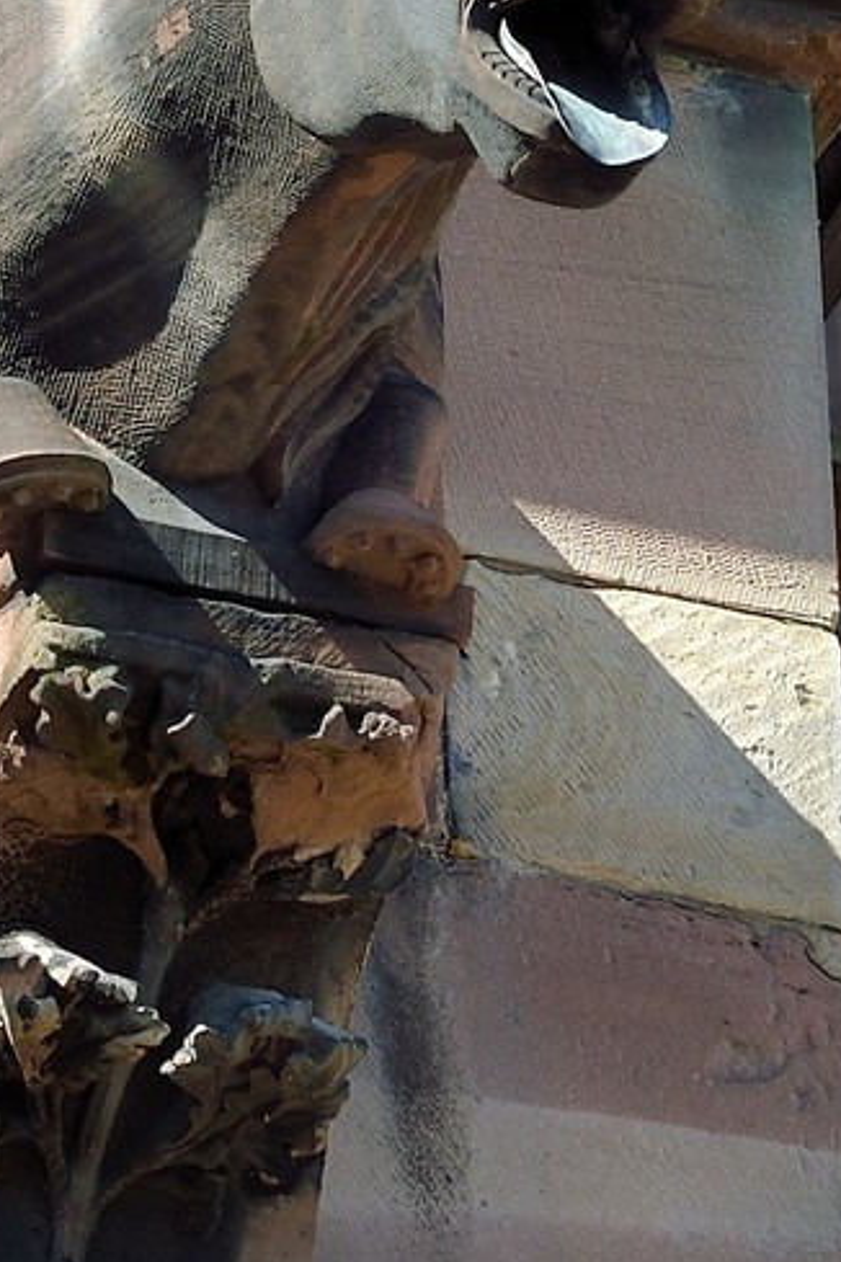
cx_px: 560
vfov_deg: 2.2
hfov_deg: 1.5
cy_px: -1243
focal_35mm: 933
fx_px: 32691
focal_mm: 190
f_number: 8
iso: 200
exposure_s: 1/200
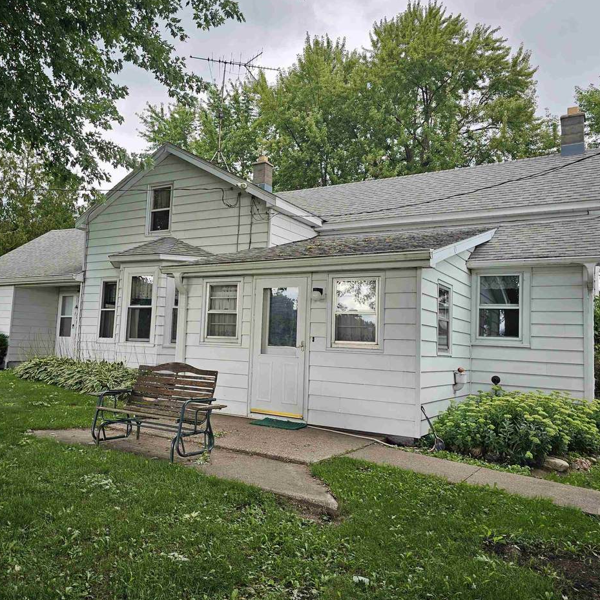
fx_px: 549
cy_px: 297
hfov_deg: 57.1
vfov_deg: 57.3
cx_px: 262
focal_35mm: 28
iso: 12
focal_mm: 6.3
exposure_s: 1/120
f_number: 1.7
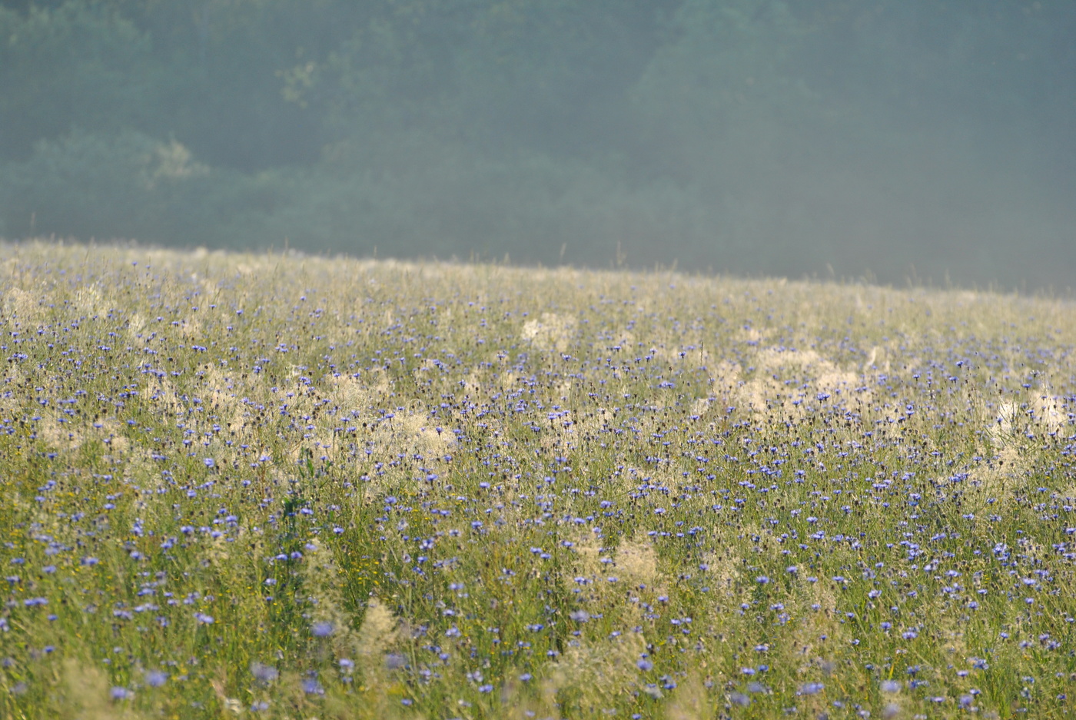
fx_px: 8079
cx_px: 538
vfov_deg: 5.1
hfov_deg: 7.6
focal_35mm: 270
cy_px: 360
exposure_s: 1/640
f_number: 5
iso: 200
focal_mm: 180
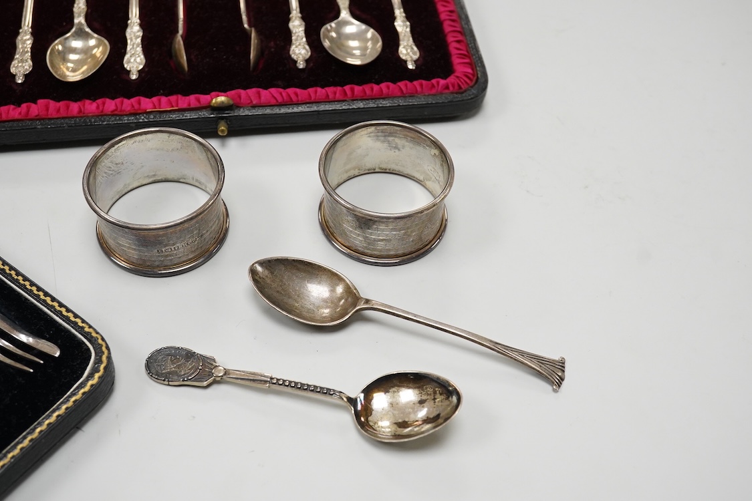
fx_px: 940
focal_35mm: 45
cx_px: 376
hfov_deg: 43.6
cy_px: 250
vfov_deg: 29.9
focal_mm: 30
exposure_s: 1/250
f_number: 10
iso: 2500
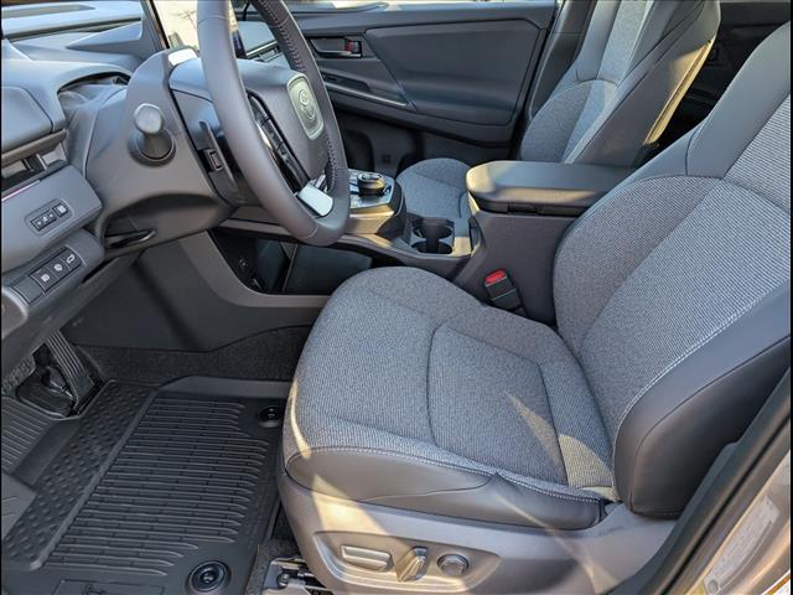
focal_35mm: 24
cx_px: 396
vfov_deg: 56.8
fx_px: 550
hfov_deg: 71.6
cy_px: 298
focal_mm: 6.9
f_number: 1.68
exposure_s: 1/1250
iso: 723
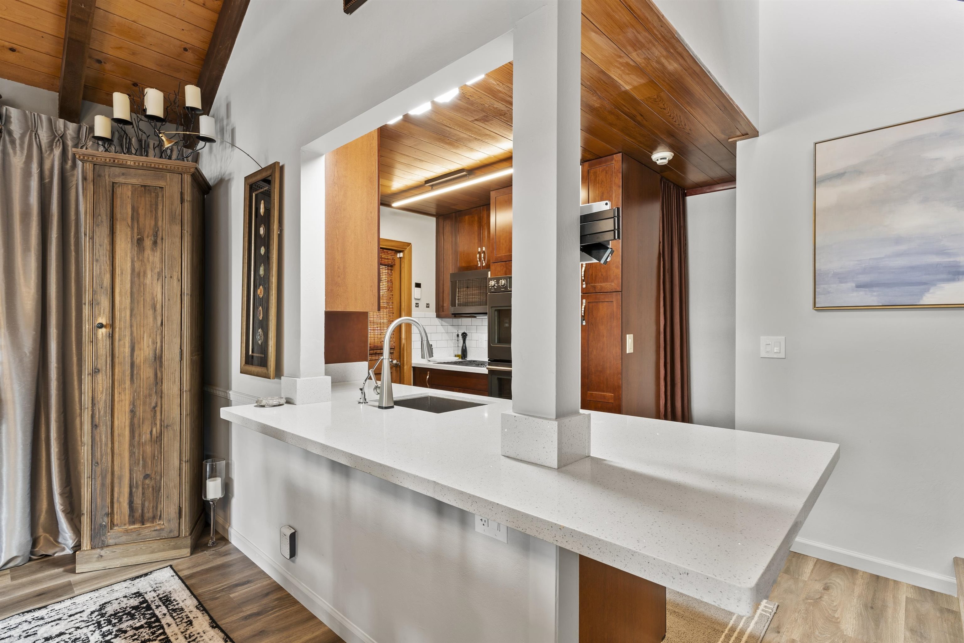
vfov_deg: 70.4
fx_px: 455
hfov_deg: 93.3
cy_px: 322
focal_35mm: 17
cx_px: 482
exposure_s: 2.5
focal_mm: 17
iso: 100
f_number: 8
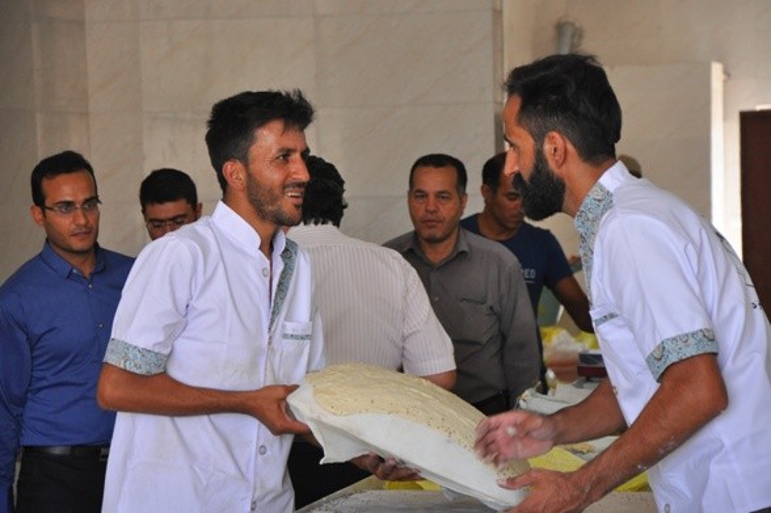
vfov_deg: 9.9
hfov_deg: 14.9
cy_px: 256
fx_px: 2953
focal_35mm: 138
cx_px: 386
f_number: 5.6
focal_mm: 92
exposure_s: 1/100
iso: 800
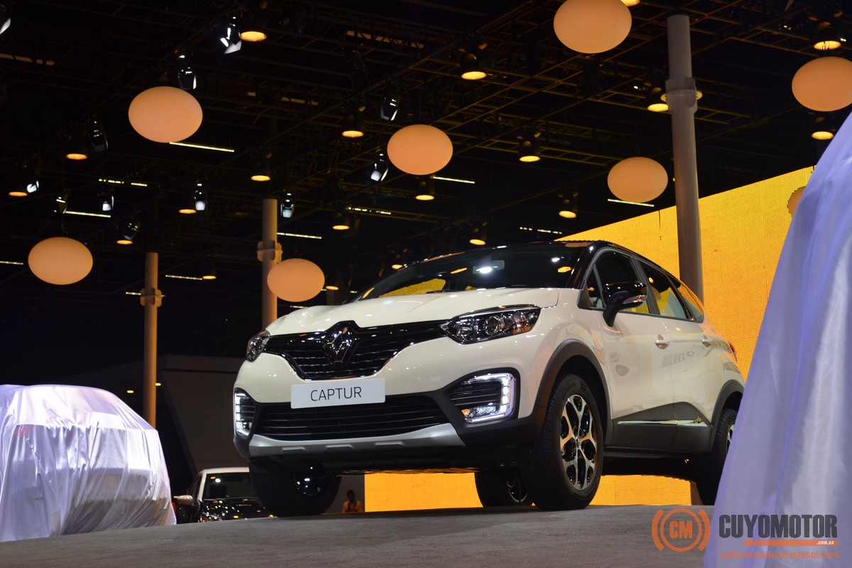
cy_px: 284
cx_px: 426
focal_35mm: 63
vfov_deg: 21.6
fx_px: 1491
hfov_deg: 31.9
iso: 200
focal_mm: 42
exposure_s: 1/125
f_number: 5.3
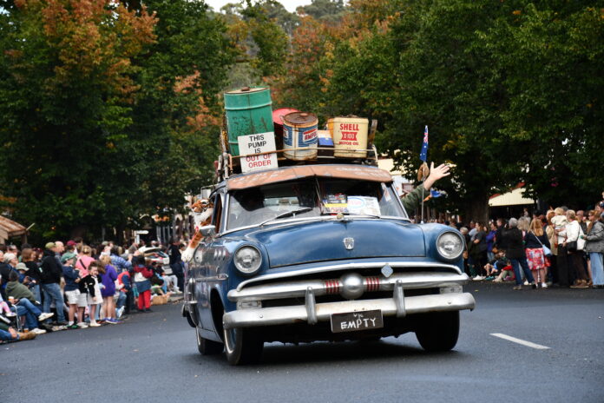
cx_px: 302
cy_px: 202
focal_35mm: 120
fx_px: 2013
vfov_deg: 11.4
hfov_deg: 17.1
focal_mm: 80
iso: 200
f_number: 5.6
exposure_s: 1/500
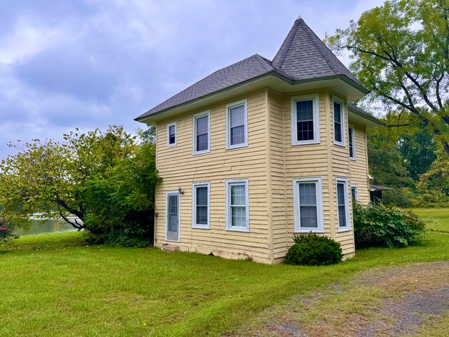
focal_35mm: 24
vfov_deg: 56.8
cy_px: 168
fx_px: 311
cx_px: 224
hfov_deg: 71.6
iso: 80
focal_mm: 6.76
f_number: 1.78
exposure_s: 1/685
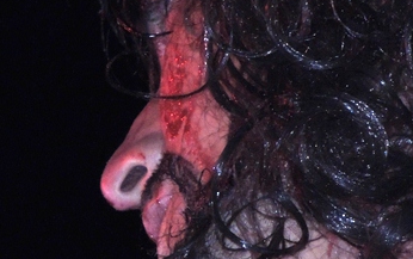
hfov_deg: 1.1
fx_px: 20685
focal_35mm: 1836
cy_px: 168
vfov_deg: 0.7
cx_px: 110
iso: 800
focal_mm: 133.7
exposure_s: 1/60
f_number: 5.1
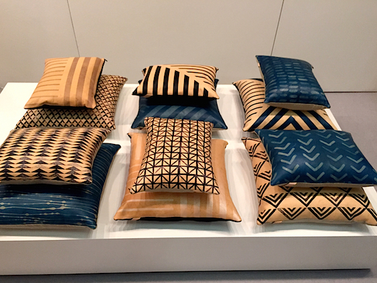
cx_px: 188
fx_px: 316
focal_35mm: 29
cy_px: 142
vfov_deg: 48.2
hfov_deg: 61.7
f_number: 2.2
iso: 50
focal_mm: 4.15
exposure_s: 1/30
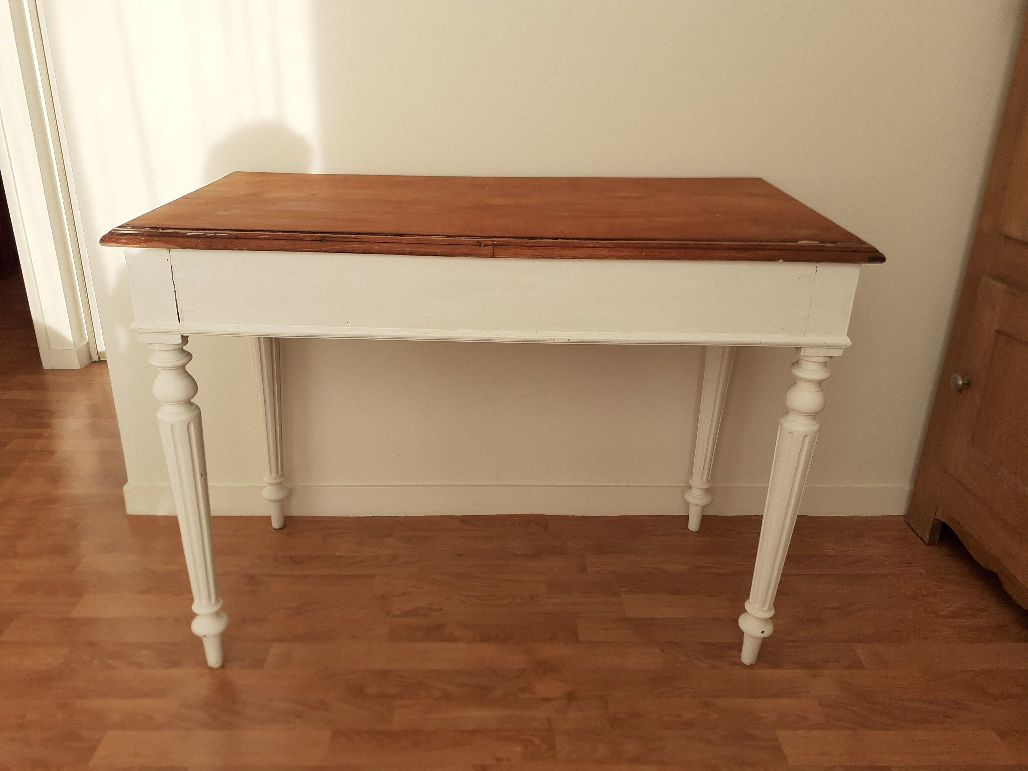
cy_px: 386
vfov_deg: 51.4
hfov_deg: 65.3
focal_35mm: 27
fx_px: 802
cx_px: 514
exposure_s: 1/283
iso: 40
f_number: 1.9
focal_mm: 3.6
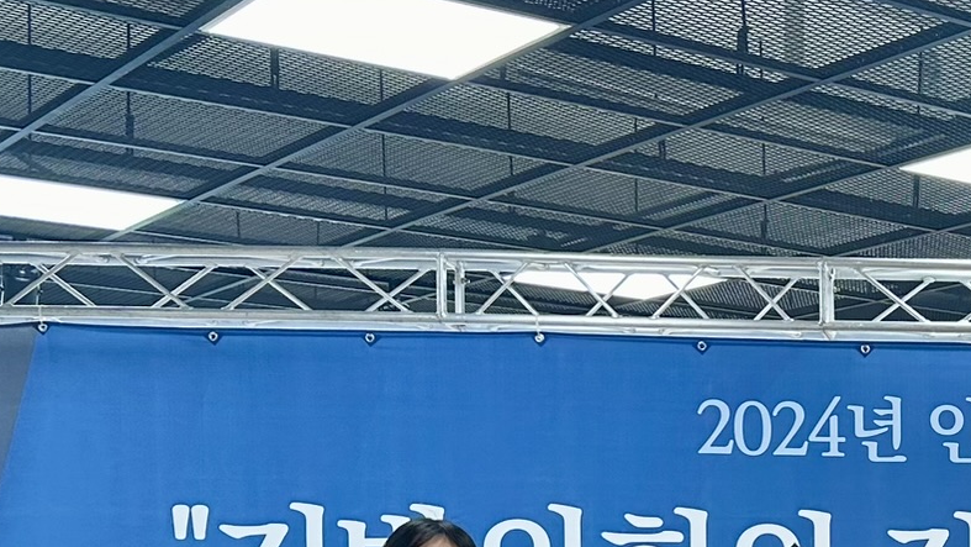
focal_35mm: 68
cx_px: 1008
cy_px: 905
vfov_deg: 15.8
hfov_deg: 28.7
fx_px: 1751
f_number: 1.78
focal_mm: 6.86
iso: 100
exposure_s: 1/120
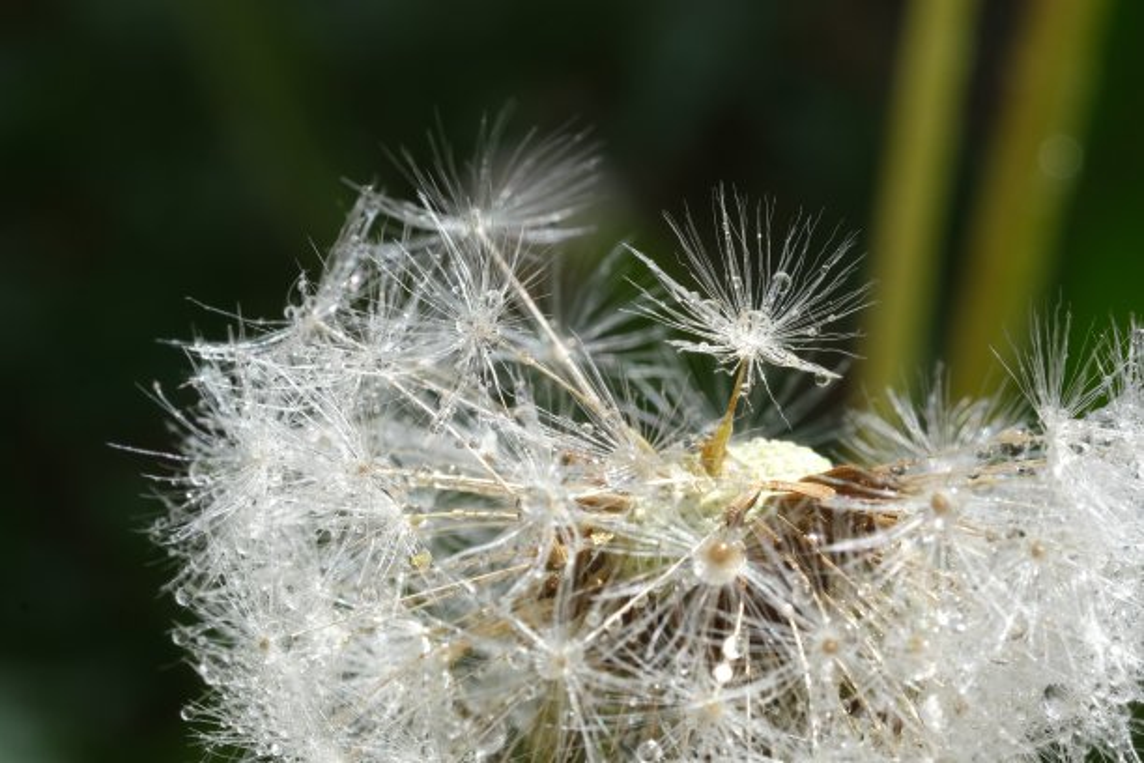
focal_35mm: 90
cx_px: 572
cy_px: 382
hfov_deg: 22.6
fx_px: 2860
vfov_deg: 15.2
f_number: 14
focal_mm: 60
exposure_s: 1/90
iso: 400
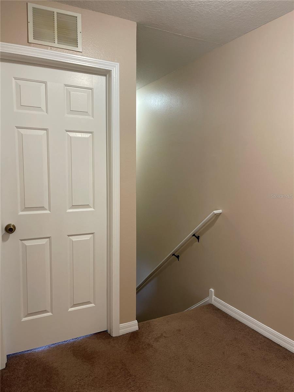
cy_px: 196
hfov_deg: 53.1
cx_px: 147
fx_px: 294
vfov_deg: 67.3
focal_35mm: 26
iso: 250
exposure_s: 1/60
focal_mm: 5.1
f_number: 1.6
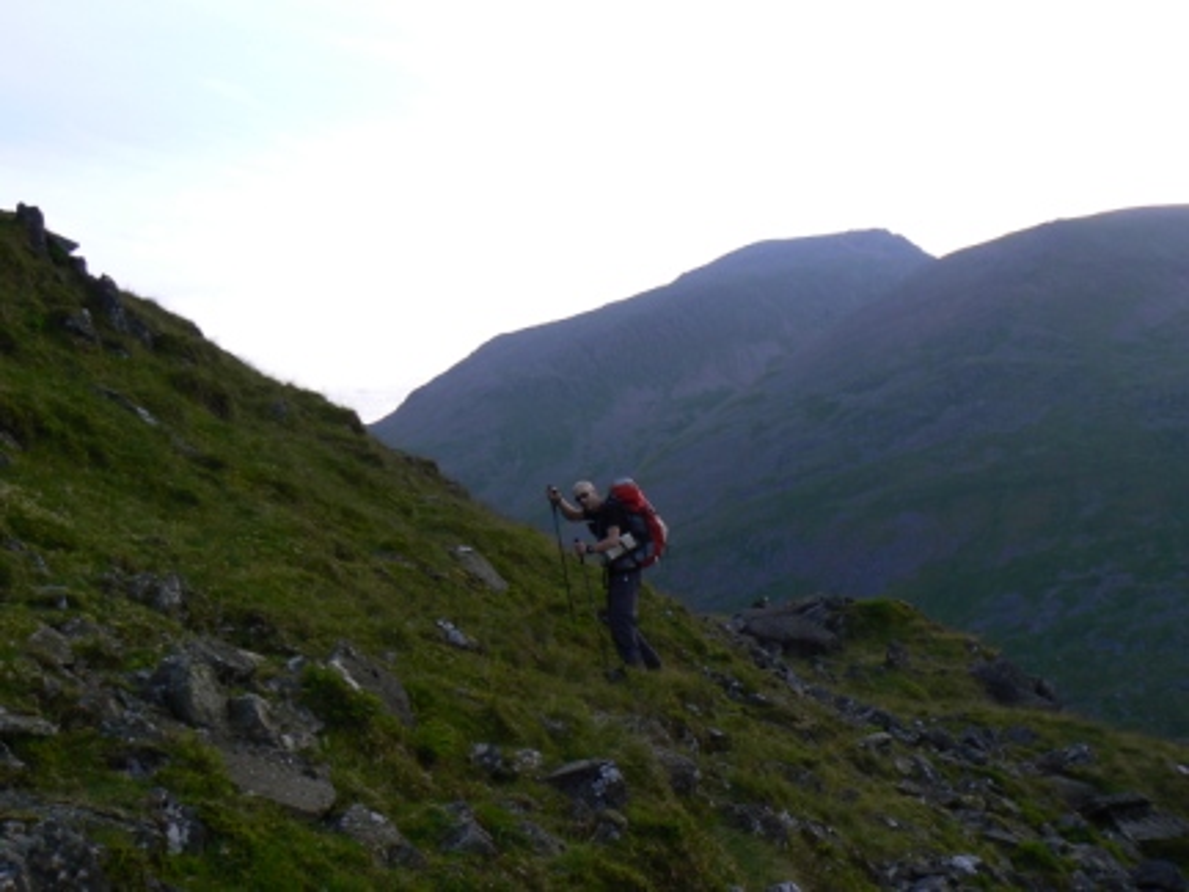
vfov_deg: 39.7
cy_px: 446
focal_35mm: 36
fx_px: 1237
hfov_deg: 51.4
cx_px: 594
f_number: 5
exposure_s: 1/125
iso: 80
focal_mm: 6
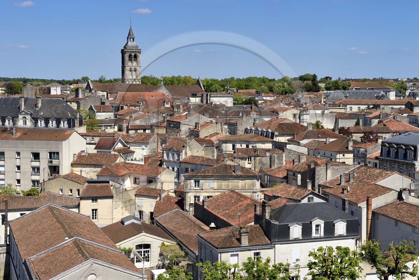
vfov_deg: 22.6
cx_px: 210
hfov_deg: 33.4
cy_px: 140
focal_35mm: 60
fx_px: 698
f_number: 13
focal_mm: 60
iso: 200
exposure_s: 1/250
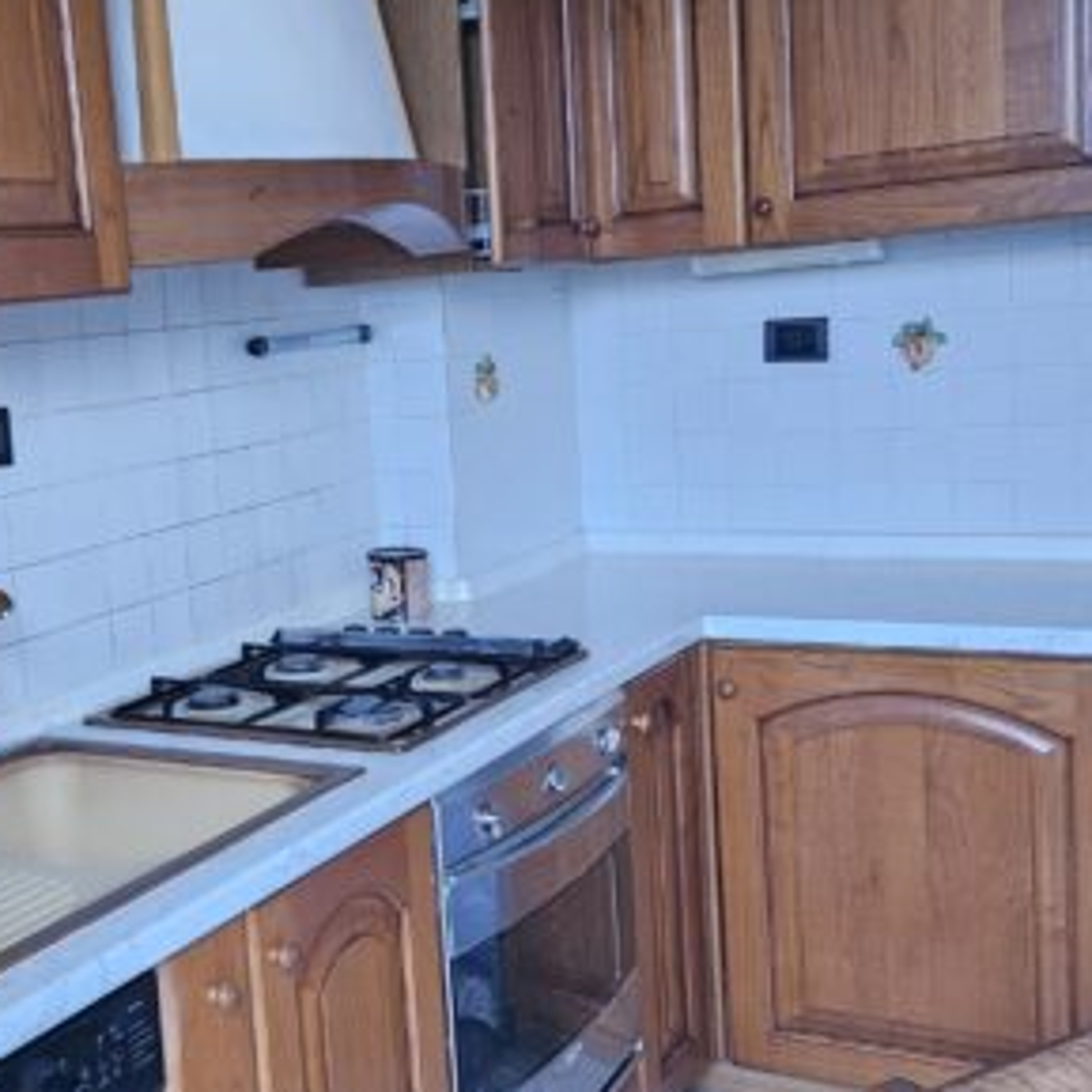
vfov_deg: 46.0
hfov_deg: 44.2
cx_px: 249
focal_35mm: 36
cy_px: 576
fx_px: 1285
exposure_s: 1/33
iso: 500
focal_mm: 5.4
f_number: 1.8
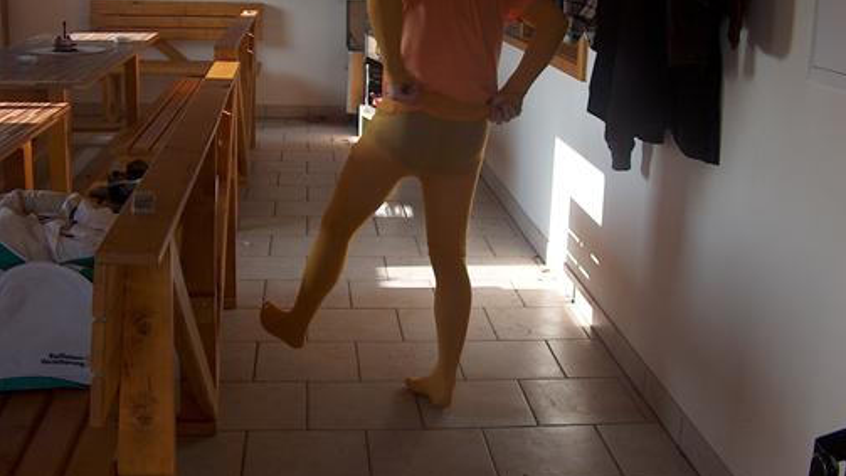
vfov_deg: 26.9
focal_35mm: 44
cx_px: 434
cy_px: 157
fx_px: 987
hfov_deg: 46.4
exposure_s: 1/175
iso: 175
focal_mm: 7.6
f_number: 2.8
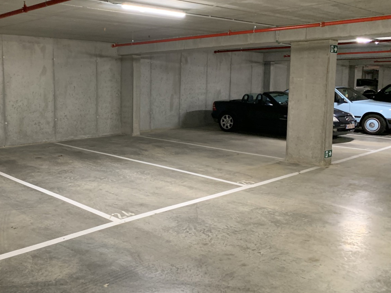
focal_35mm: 36
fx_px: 407
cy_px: 133
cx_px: 122
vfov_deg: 39.6
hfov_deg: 50.2
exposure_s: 1/56
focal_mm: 4.25
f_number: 1.8
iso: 400
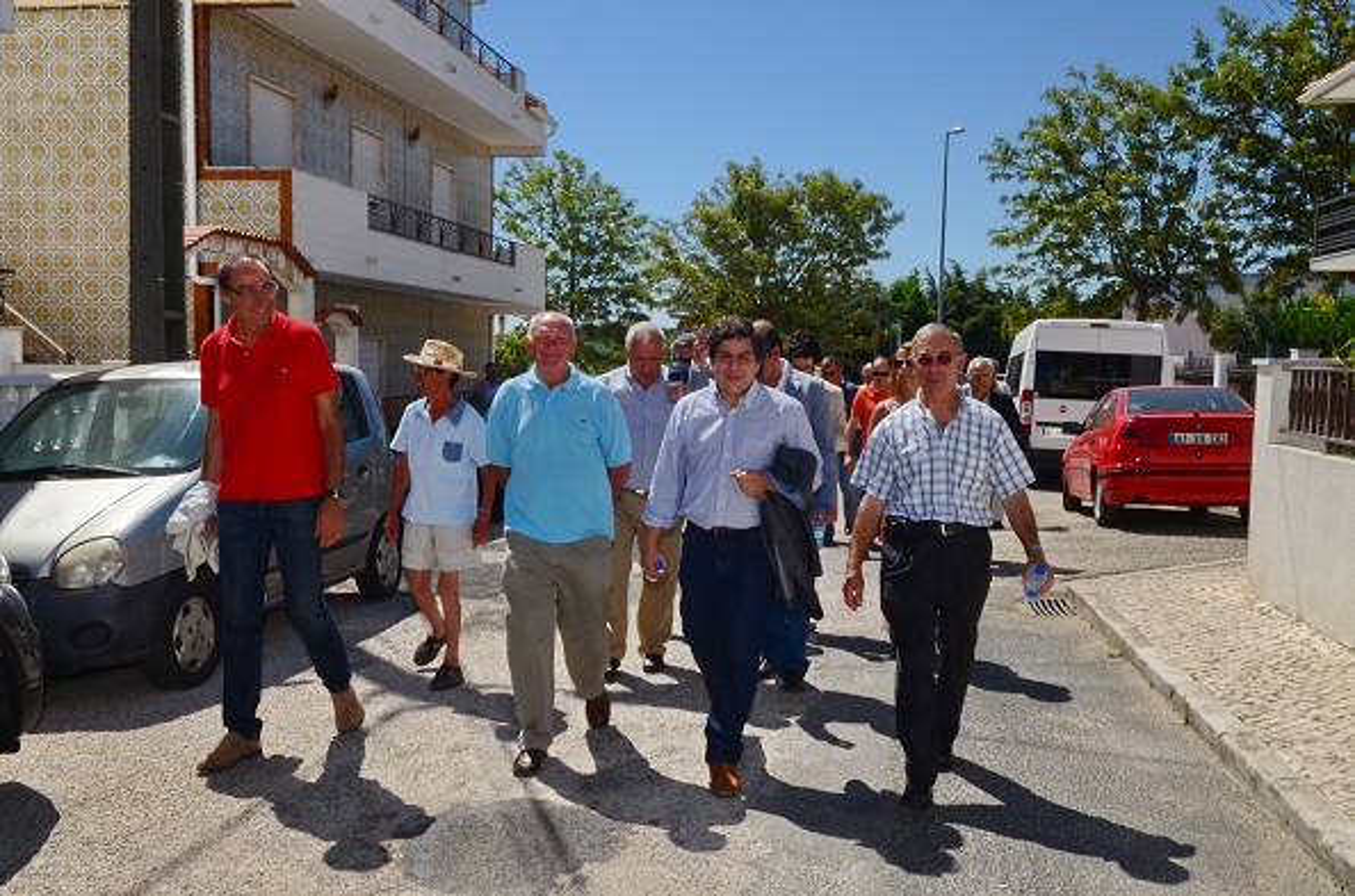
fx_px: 1295
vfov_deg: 38.2
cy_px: 448
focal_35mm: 34
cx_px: 678
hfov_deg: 55.2
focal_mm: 23
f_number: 22
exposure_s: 1/200
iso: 400
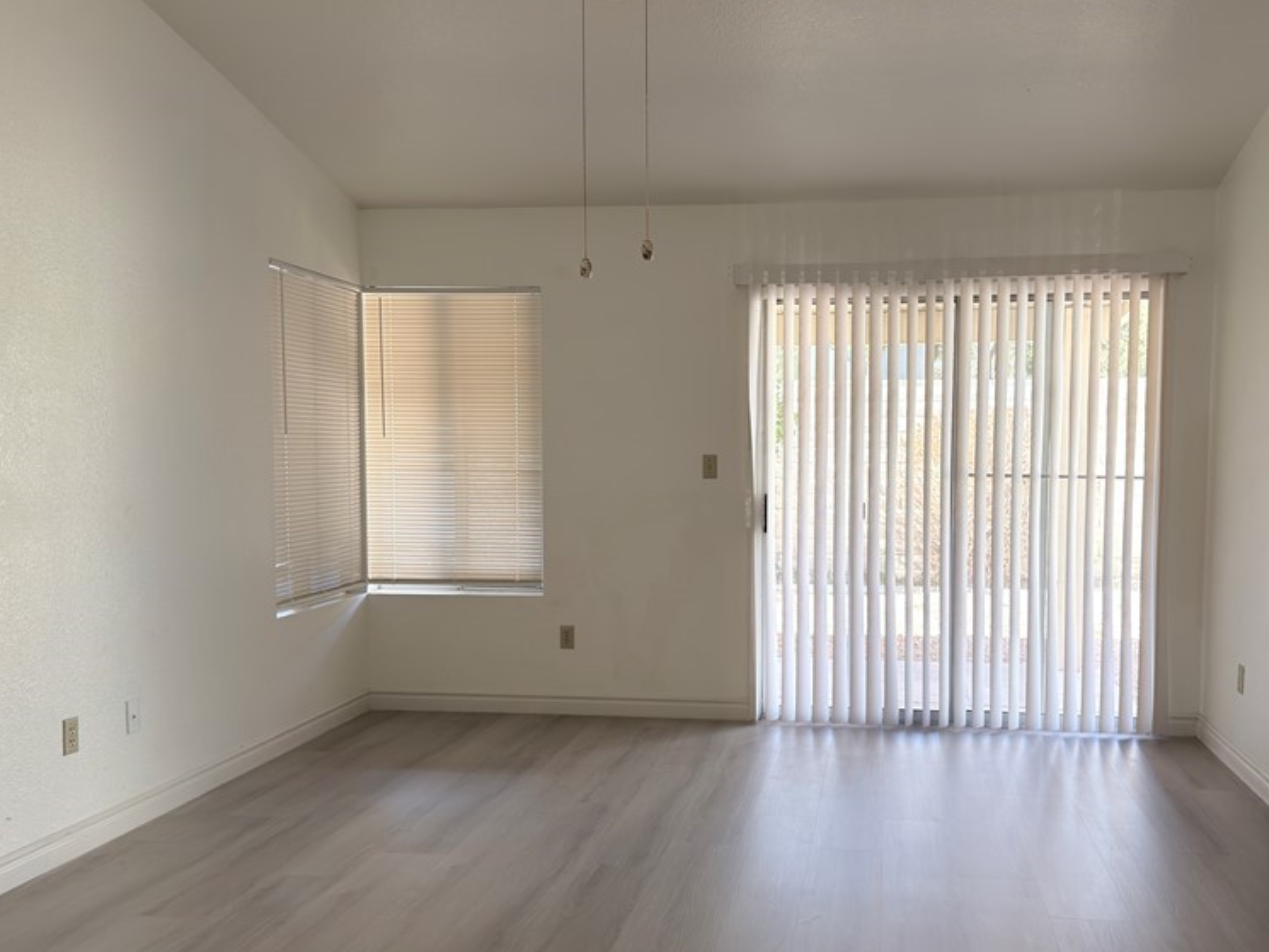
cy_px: 530
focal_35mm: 33
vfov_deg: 42.9
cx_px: 727
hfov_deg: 55.1
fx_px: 1210
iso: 100
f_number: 1.78
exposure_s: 1/200
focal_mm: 6.76
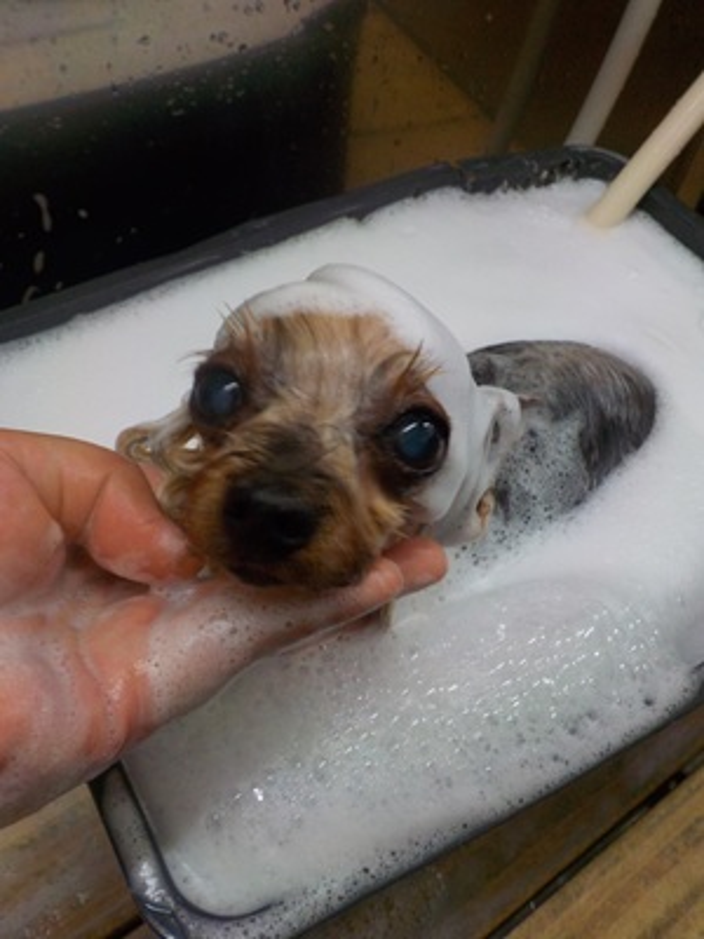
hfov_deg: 46.8
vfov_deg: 60.0
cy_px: 470
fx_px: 813
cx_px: 352
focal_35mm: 30
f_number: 3.3
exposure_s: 1/30
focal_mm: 4.1
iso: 180
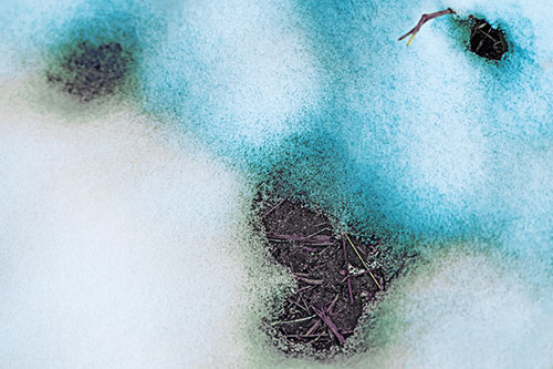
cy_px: 184
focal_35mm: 210
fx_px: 3225
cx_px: 276
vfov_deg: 6.5
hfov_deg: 9.8
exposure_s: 1/250
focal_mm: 210
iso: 64
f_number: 7.1
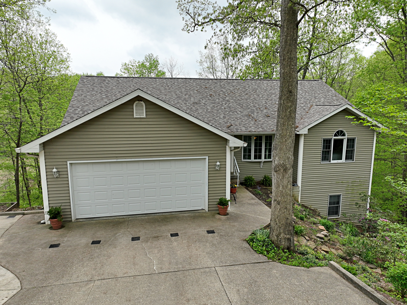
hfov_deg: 71.6
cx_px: 204
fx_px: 282
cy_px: 152
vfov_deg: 56.8
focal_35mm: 24
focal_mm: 12.29
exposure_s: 1/2000
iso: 250
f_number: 2.8
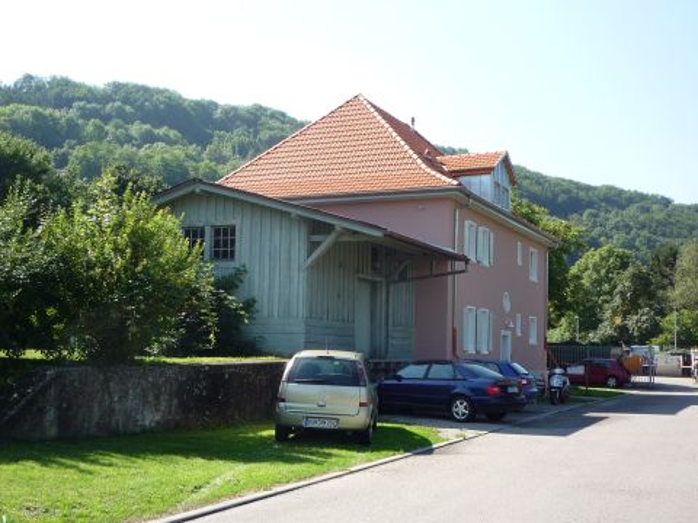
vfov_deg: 34.3
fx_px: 847
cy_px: 262
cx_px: 349
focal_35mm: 42
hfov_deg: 44.8
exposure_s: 1/320
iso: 100
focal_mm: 5.2
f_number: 4
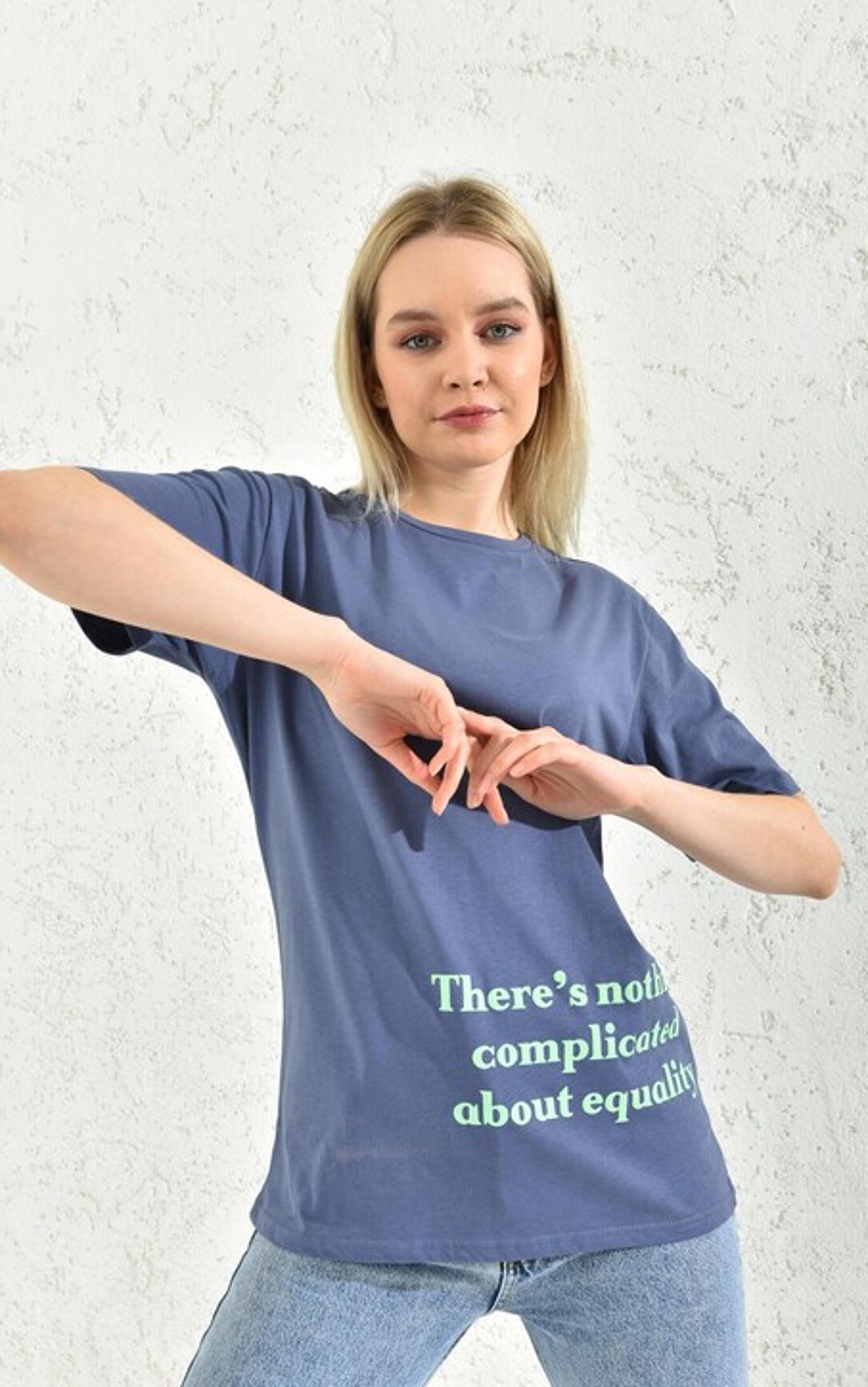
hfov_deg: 33.6
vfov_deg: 51.5
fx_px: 1437
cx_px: 416
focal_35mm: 38
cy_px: 674
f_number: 7.1
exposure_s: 1/160
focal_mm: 36
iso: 100
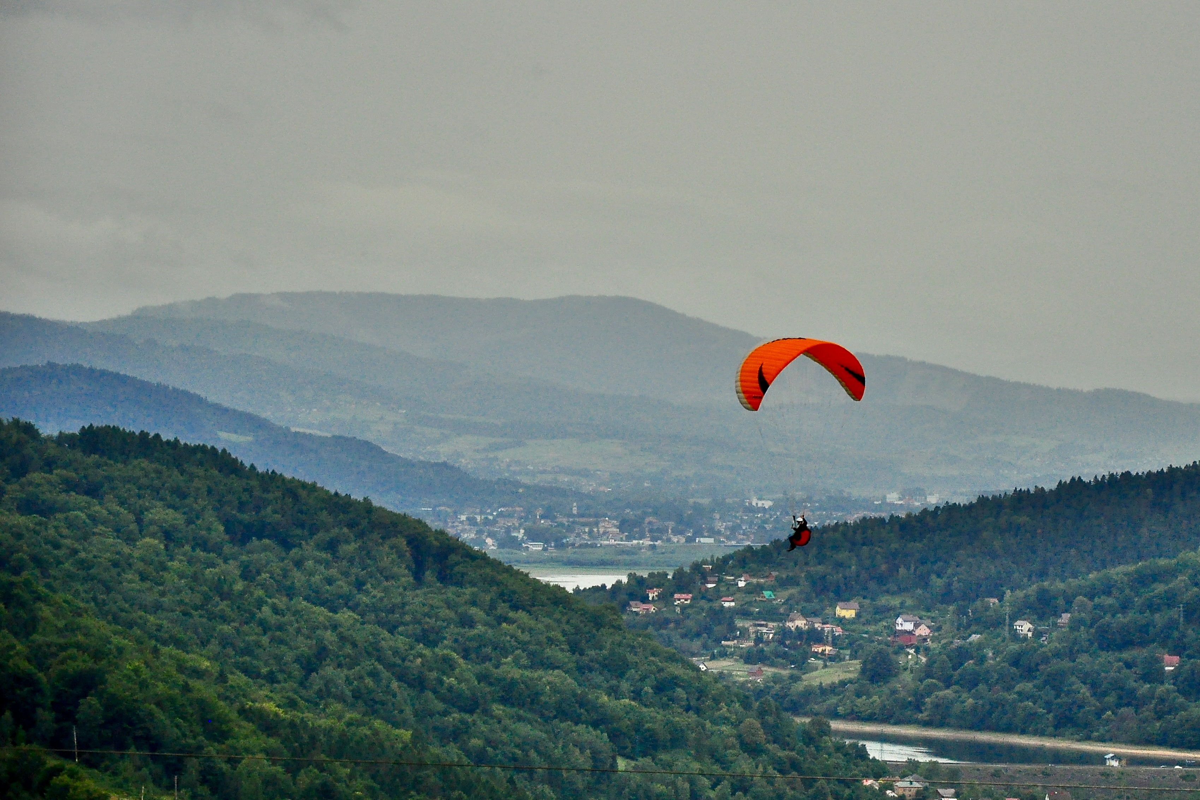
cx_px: 600
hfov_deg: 13.0
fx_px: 5249
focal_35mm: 158
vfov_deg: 8.7
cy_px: 400
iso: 800
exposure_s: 1/1000
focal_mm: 105
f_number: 5.6
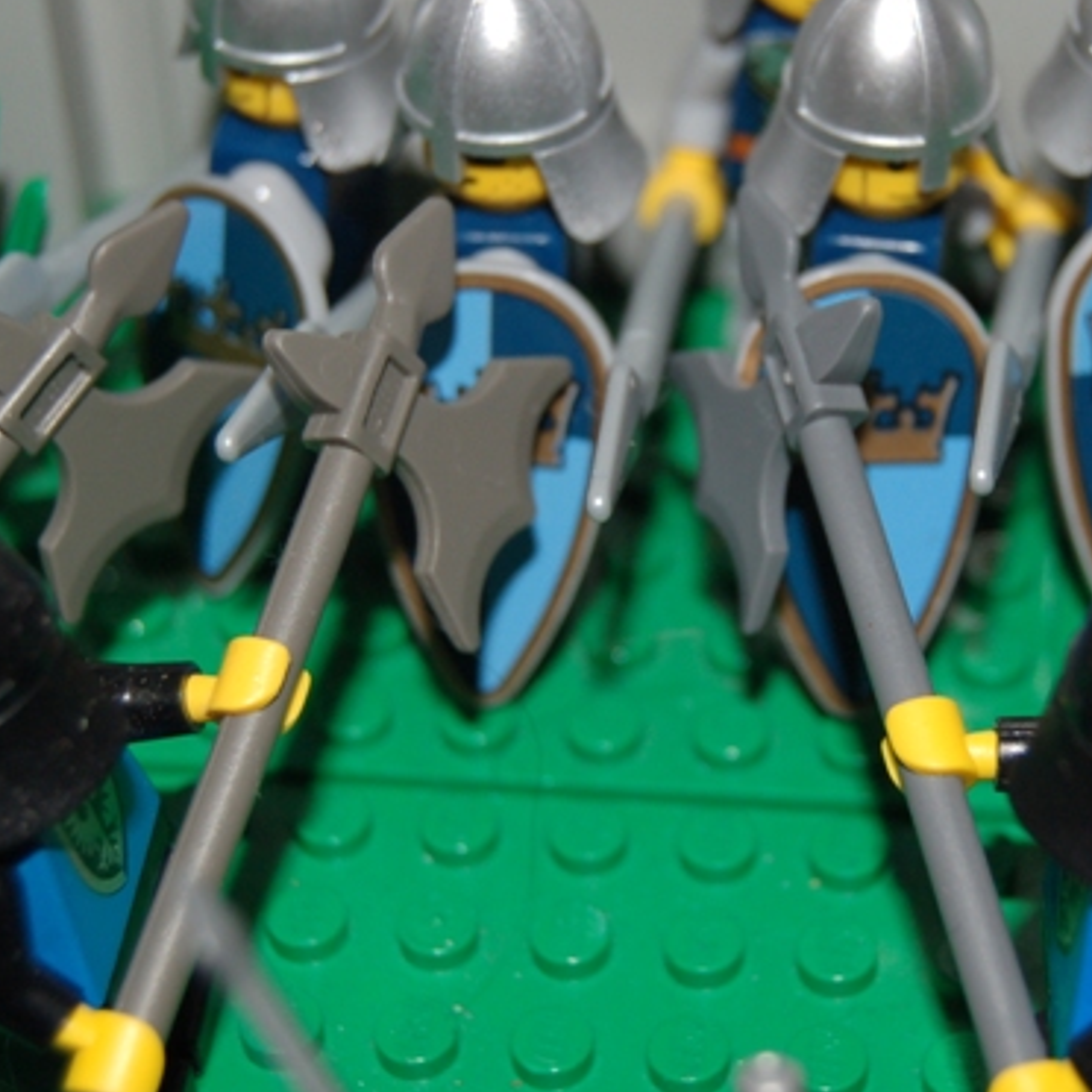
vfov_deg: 16.7
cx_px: 751
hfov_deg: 16.7
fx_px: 3712
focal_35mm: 104
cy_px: 399
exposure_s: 1/60
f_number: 4.8
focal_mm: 38
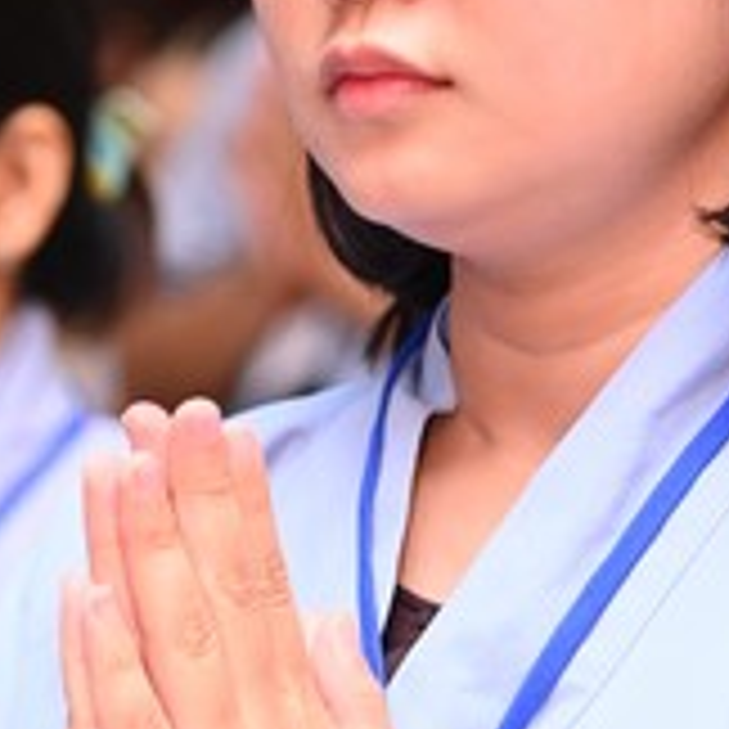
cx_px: 396
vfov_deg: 5.6
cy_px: 176
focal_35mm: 313
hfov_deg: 5.6
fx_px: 7458
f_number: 4
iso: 1250
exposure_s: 1/125
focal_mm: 92
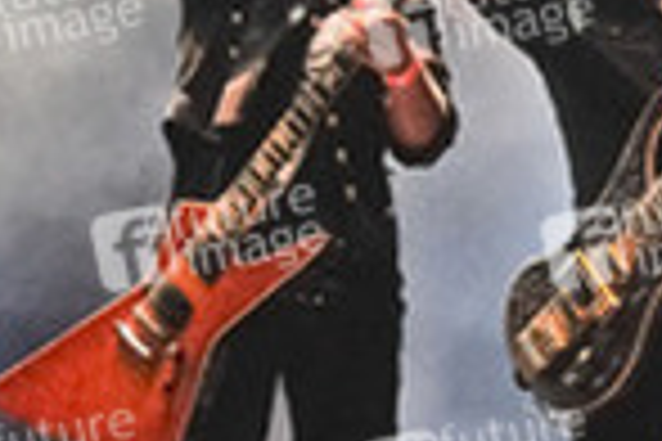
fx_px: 4395
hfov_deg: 8.6
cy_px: 126
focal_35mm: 239
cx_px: 538
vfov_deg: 5.7
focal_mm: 52
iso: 1600
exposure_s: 1/125
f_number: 5
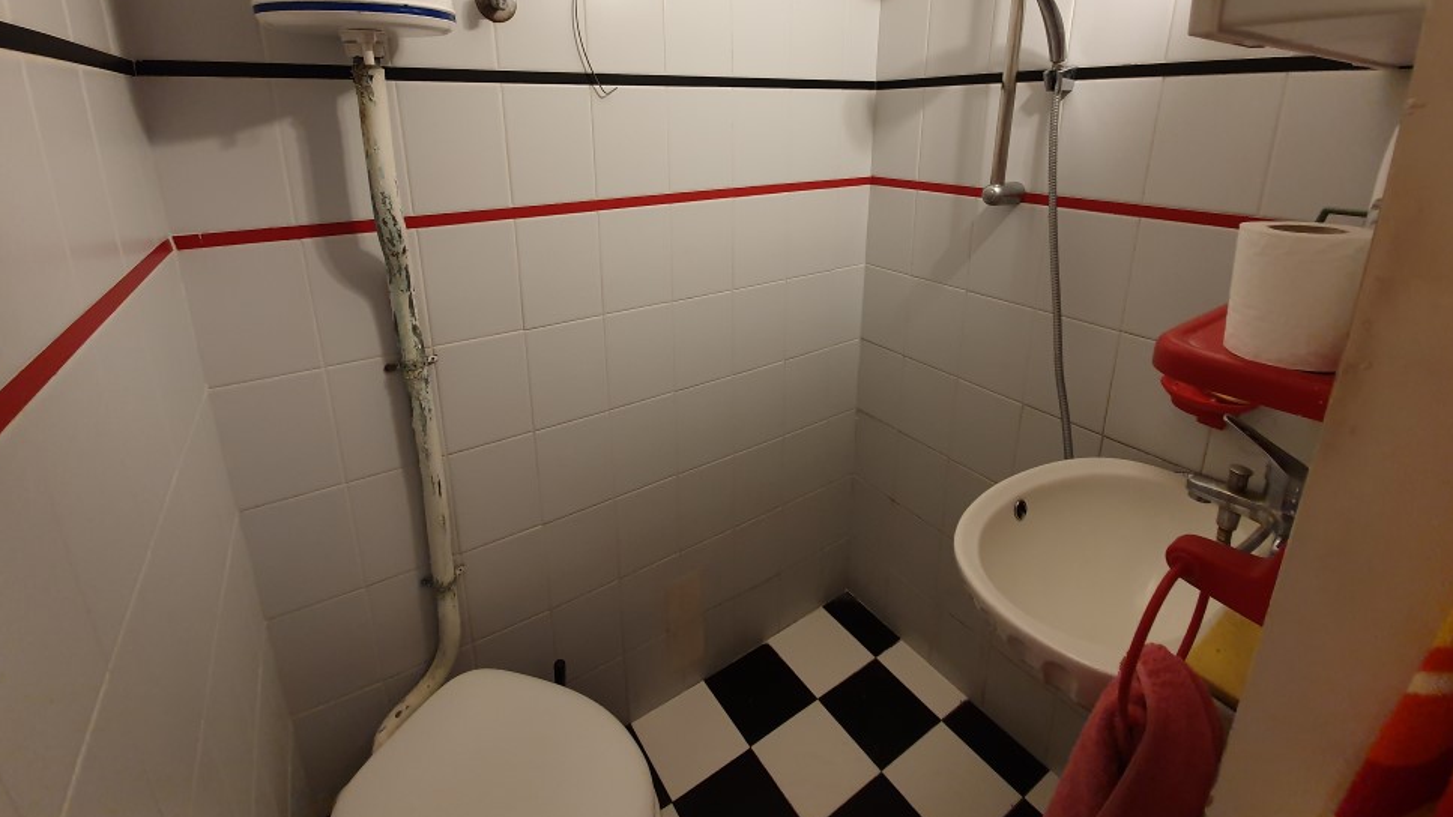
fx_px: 578
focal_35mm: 15
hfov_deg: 103.0
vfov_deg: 68.6
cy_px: 275
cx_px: 721
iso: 200
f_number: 2.2
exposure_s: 1/50
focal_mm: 1.8
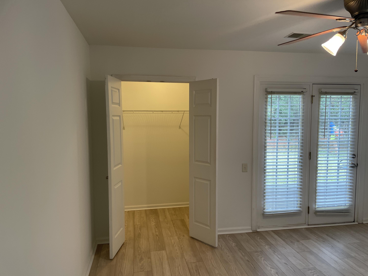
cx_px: 184
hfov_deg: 67.3
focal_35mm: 26
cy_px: 138
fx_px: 276
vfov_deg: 53.1
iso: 100
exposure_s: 1/120
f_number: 1.6
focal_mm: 4.2
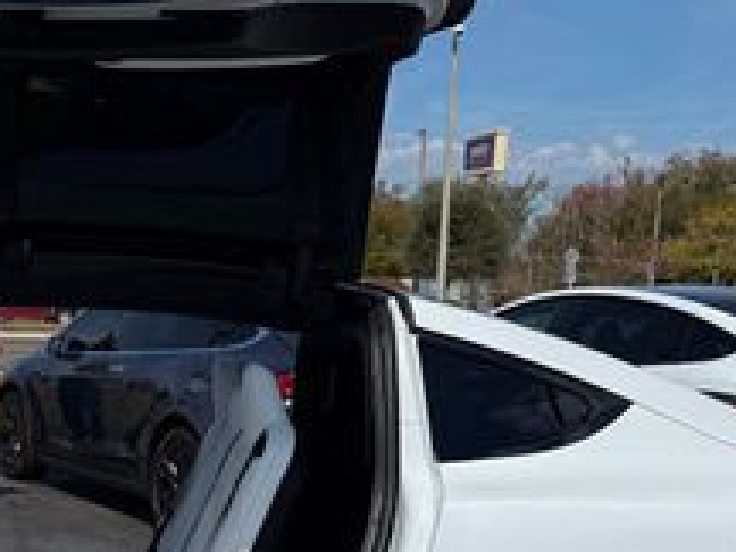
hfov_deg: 25.0
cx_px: -123
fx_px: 1510
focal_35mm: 71
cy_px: 511
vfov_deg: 20.3
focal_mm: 6.76
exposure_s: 1/11905
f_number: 1.78
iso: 80
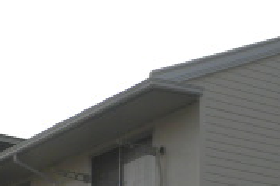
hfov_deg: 15.3
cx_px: 141
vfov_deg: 9.9
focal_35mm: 134
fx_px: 1041
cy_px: 281
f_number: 3.1
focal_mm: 6.4
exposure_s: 1/500
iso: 64
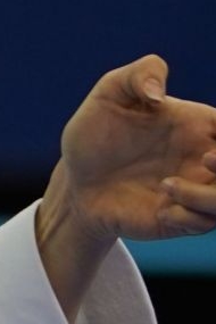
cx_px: -646
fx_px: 17036
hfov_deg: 0.7
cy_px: 242
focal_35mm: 1893
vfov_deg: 1.1
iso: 800
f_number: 2.8
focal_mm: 200
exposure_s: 1/500
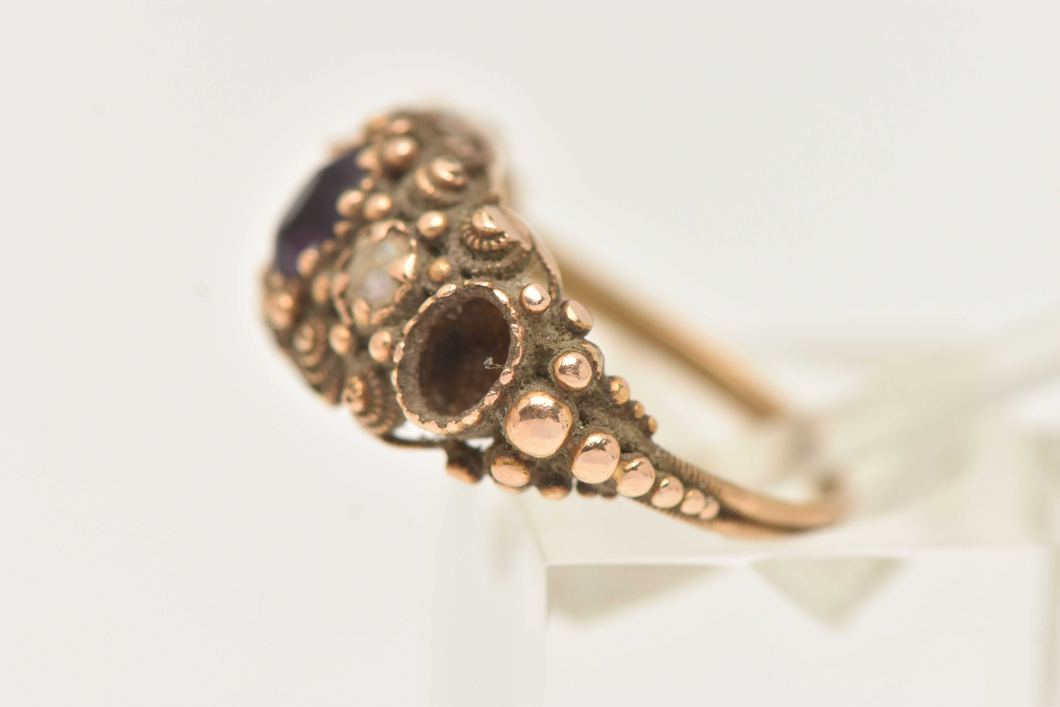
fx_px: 4637
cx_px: 530
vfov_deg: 8.7
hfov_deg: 13.0
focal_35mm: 158
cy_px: 354
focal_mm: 105
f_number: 9
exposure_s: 1/100
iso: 400
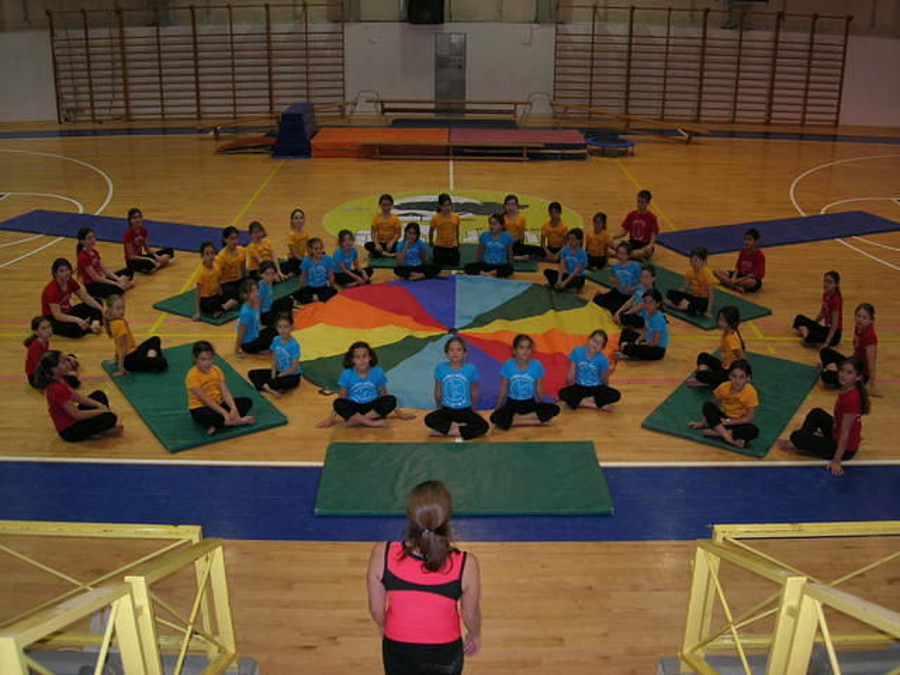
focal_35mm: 38
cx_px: 450
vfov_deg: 37.7
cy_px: 338
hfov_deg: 49.0
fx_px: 988
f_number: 2.8
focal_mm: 7.8
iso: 101
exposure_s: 1/60.1
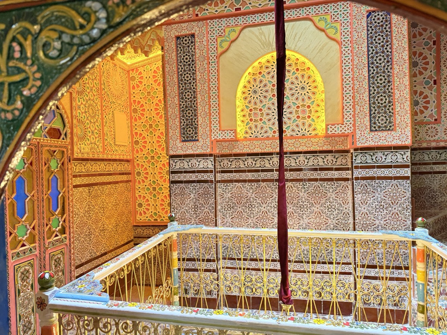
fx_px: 310
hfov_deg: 71.6
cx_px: 224
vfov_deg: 56.8
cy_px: 168
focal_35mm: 24
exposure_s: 1/100
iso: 250
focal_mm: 6.76
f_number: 1.78
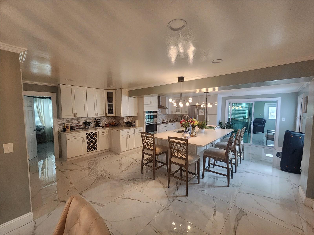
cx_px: 157
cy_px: 118
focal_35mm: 13
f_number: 2.2
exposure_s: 1/60
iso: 320
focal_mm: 2.2
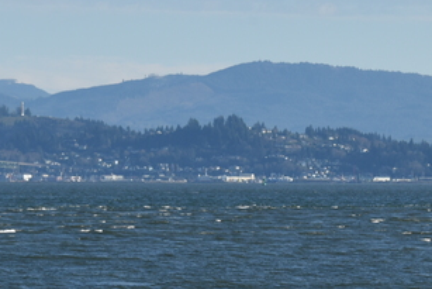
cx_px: 407
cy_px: 299
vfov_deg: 3.4
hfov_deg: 5.0
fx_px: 4898
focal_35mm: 408
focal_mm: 98
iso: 100
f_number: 8
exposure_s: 1/250
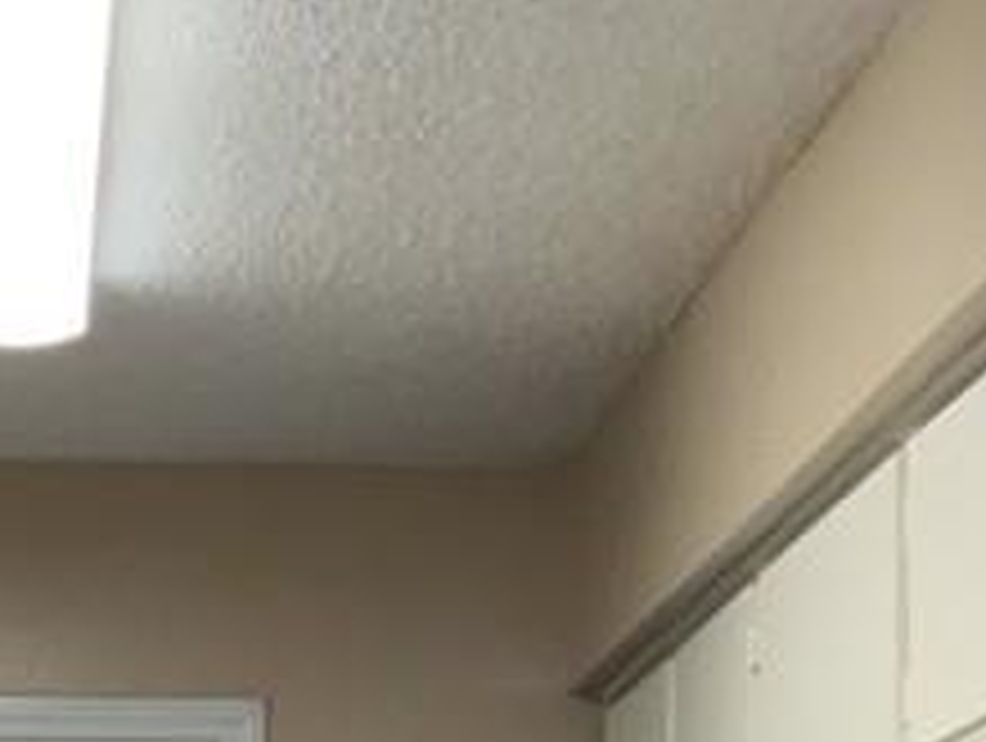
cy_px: 1291
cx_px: -9
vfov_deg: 11.1
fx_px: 3595
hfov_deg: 15.3
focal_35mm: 126
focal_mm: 3
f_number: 1.8
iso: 40
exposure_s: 1/60
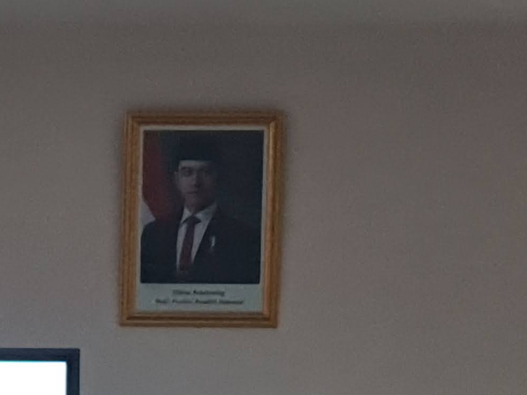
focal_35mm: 101
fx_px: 1538
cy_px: 687
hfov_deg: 18.1
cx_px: -173
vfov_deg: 13.3
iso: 200
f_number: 1.8
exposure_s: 1/50
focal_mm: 7
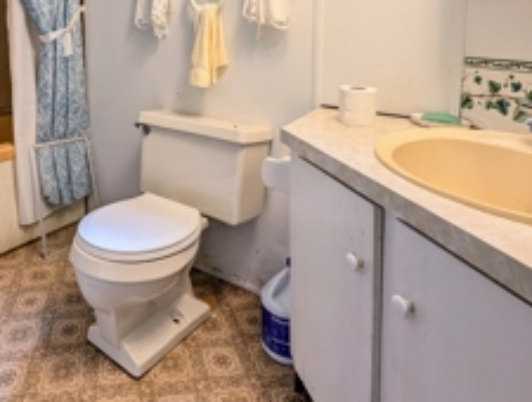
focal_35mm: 23
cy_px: 52
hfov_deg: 70.6
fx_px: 354
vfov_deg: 53.0
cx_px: 158
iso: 102
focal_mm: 1.95
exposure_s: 1/60
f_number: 2.2
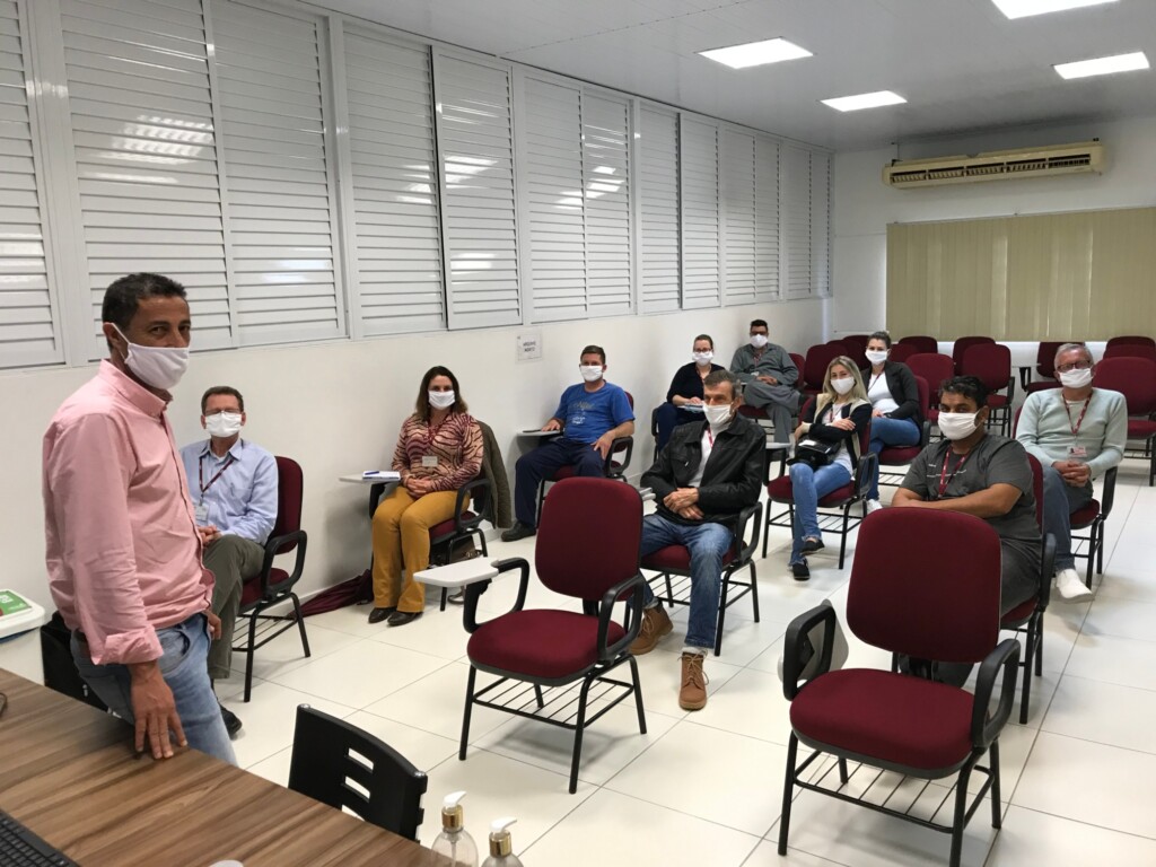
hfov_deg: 63.4
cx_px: 578
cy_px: 434
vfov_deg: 49.7
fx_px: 935
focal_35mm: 28
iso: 32
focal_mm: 3.99
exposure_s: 1/30
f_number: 1.8
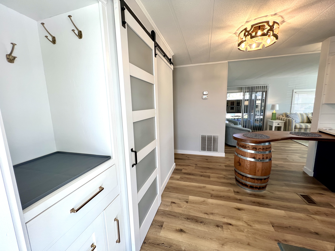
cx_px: 168
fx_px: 126
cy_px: 126
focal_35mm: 13
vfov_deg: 89.9
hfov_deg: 106.2
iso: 40
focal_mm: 1.57
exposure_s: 1/120
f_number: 1.8
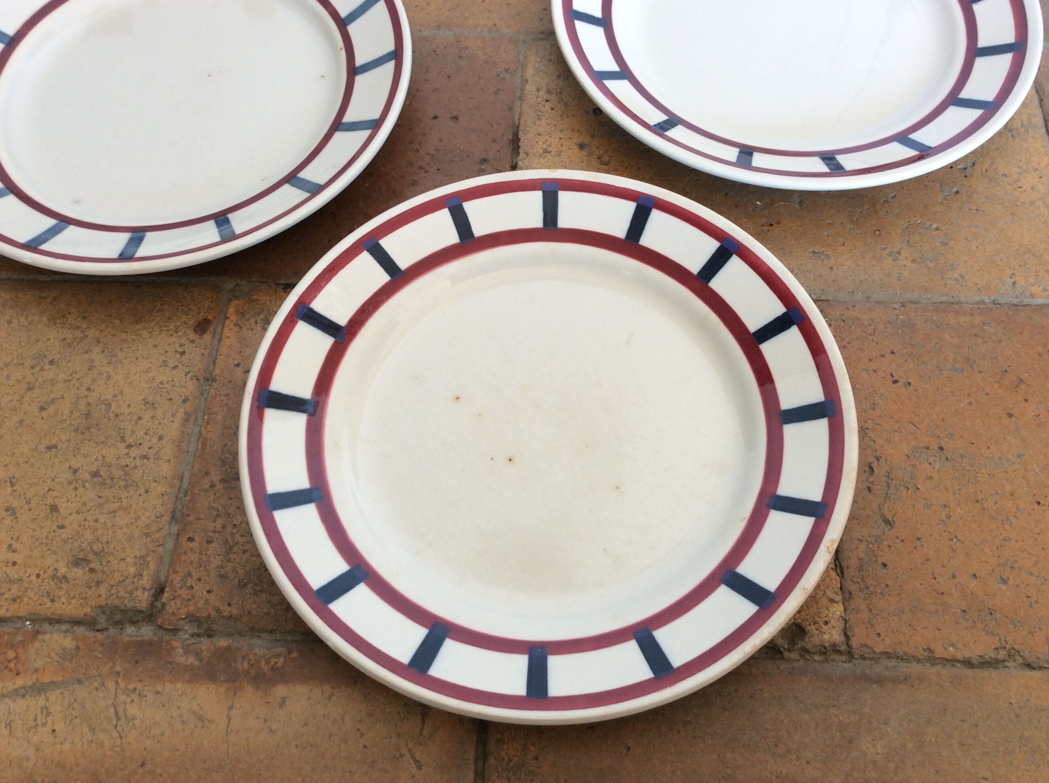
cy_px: 392
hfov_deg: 56.9
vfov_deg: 44.1
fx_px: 968
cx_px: 524
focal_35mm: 32
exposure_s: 1/33
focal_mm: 3.3
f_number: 2.4
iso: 40
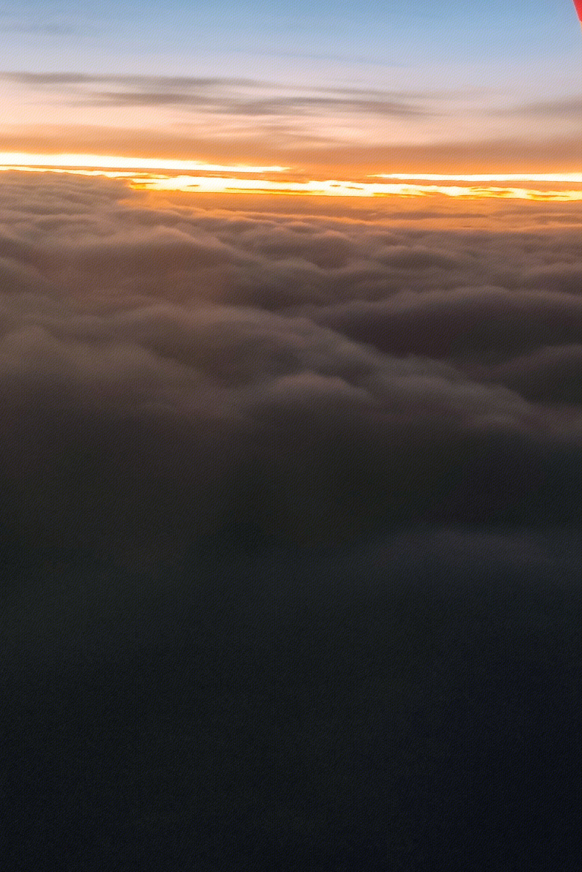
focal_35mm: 49
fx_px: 1188
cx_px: 431
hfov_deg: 27.2
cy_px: 306
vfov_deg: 39.9
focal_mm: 4.75
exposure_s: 1/50
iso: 1209
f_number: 1.75
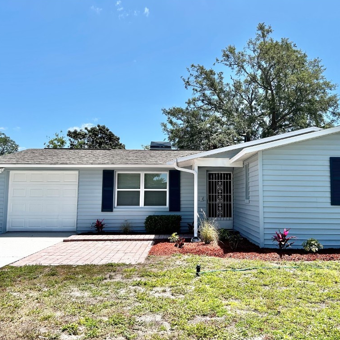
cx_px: 191
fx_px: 344
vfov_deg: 52.5
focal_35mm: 31
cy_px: 168
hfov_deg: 52.4
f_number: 1.5
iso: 50
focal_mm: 5.7
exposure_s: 1/3571
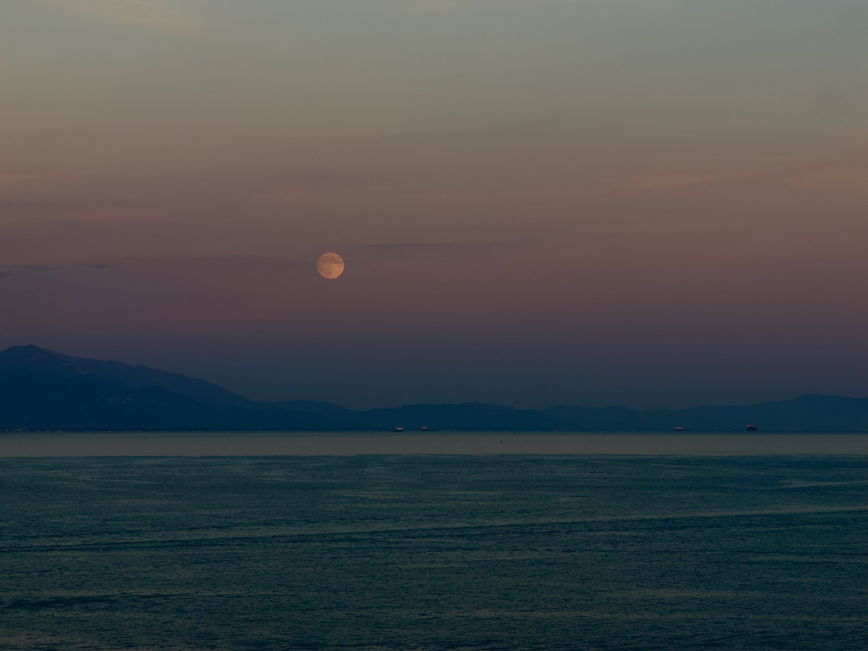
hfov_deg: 17.6
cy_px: 326
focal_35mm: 112
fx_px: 2809
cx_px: 434
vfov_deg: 13.2
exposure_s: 1/25
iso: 100
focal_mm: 56
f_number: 8
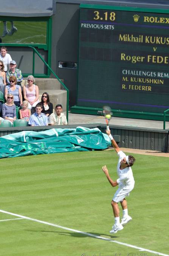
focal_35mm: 343
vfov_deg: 6.0
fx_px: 2429
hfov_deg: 4.0
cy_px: 133
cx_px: 81
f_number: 5.3
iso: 200
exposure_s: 1/640
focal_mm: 220
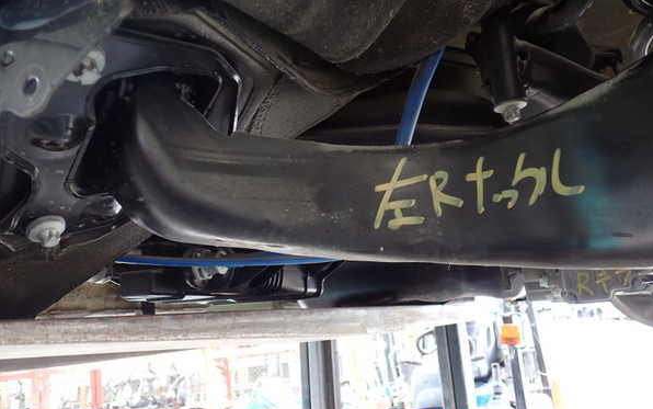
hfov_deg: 59.6
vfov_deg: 39.5
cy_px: 193
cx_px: 328
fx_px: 570
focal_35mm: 32
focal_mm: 5.4
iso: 200
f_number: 2.3
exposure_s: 1/60
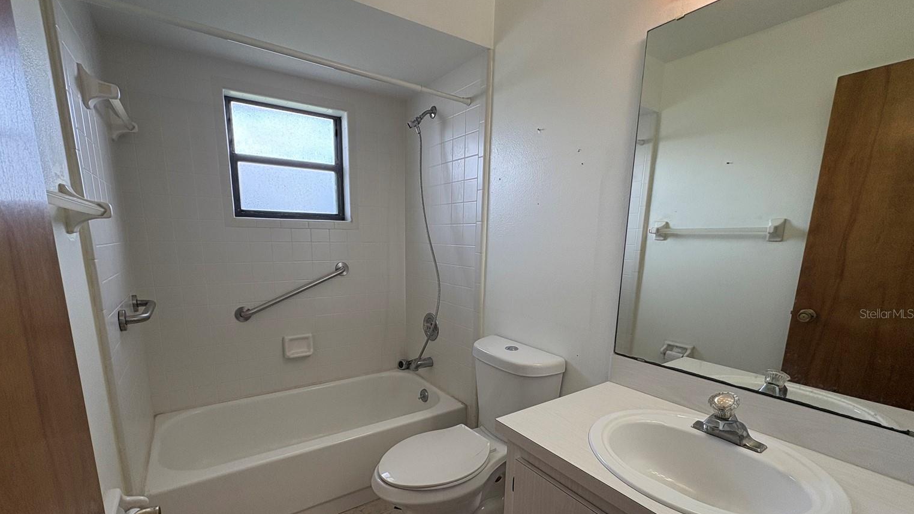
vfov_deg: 66.3
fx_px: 388
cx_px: 437
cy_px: 313
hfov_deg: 99.3
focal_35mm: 16
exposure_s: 1/120
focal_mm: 2.22
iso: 125
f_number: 2.2
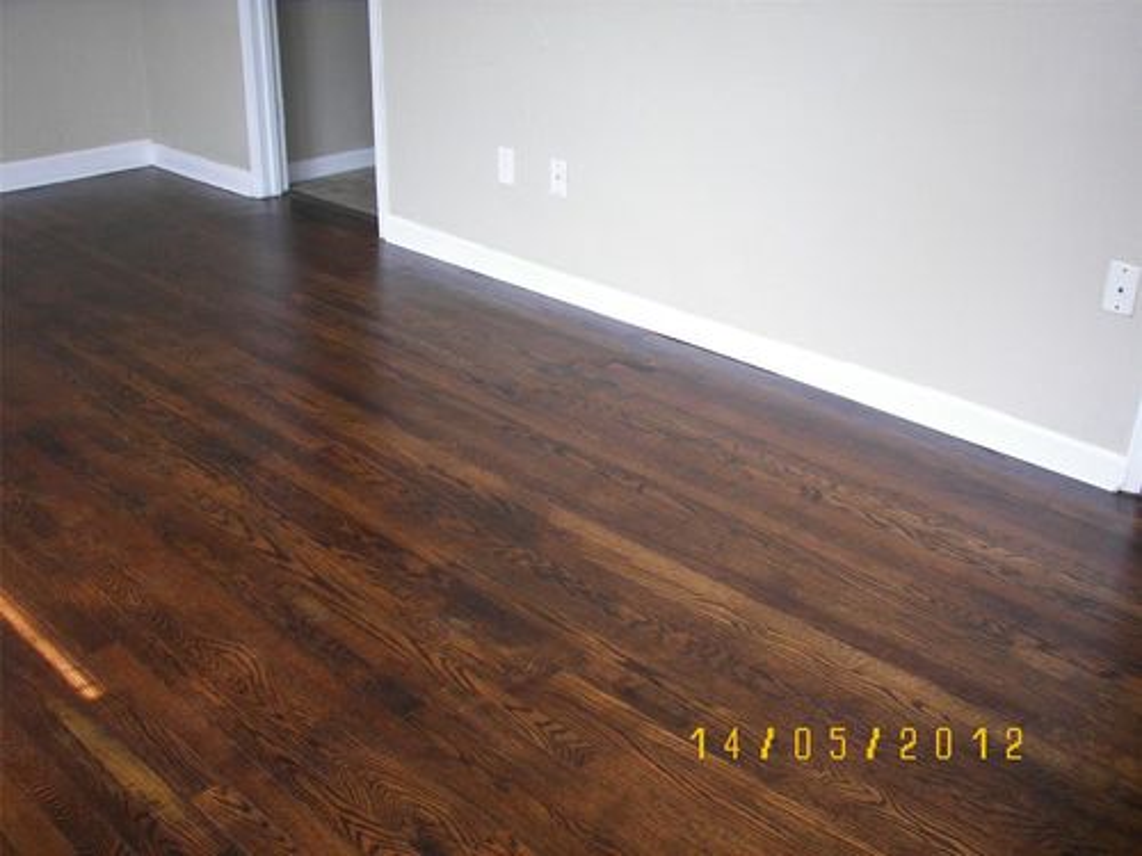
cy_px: 428
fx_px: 1188
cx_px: 571
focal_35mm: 36
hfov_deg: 51.4
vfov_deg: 39.7
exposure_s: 1/30
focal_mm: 6
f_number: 2.8
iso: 100
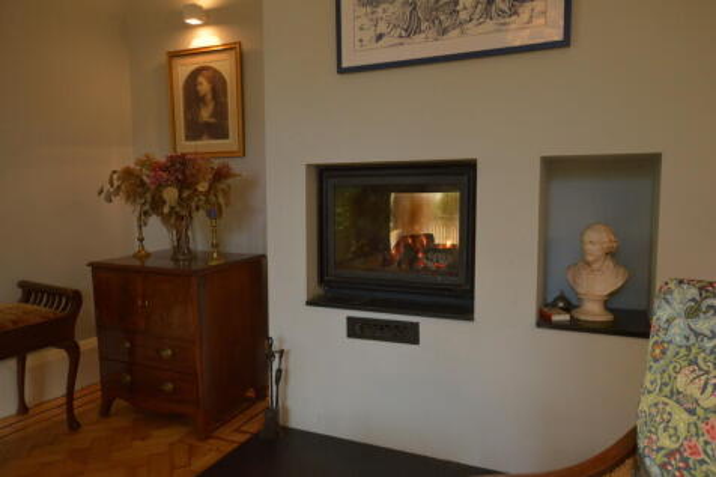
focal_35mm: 26
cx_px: 358
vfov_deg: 50.4
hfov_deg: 70.5
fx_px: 507
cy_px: 238
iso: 720
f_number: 7.1
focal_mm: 17
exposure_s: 1/25
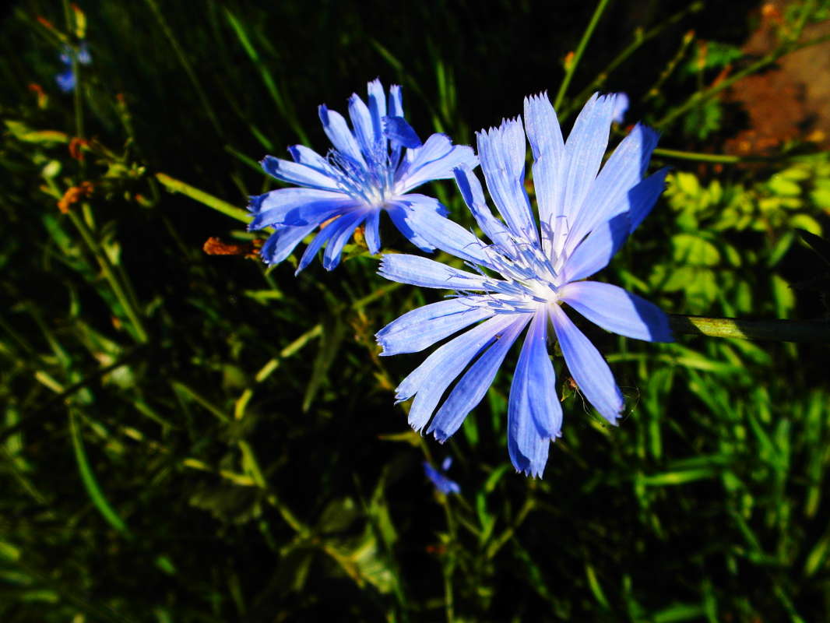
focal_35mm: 23
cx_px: 415
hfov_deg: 73.9
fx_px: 552
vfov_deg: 58.9
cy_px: 312
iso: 100
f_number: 4
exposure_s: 1/1000
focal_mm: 4.1
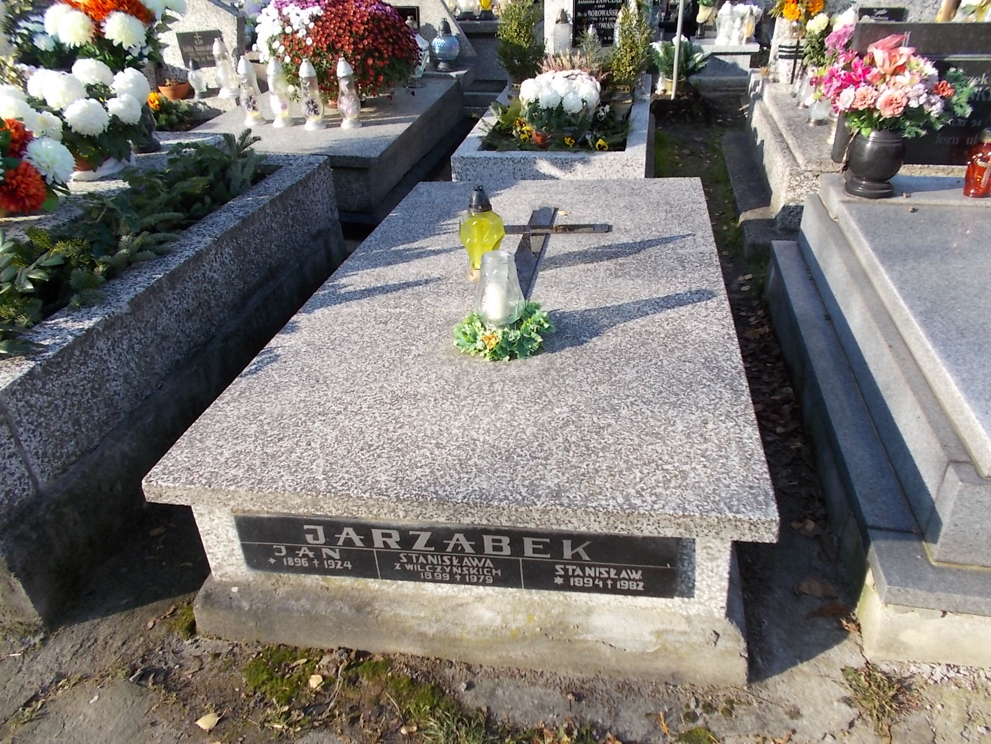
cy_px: 372
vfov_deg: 53.1
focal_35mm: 26
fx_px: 744
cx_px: 496
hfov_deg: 67.3
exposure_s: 1/320
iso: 80
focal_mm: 4.6
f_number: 3.2
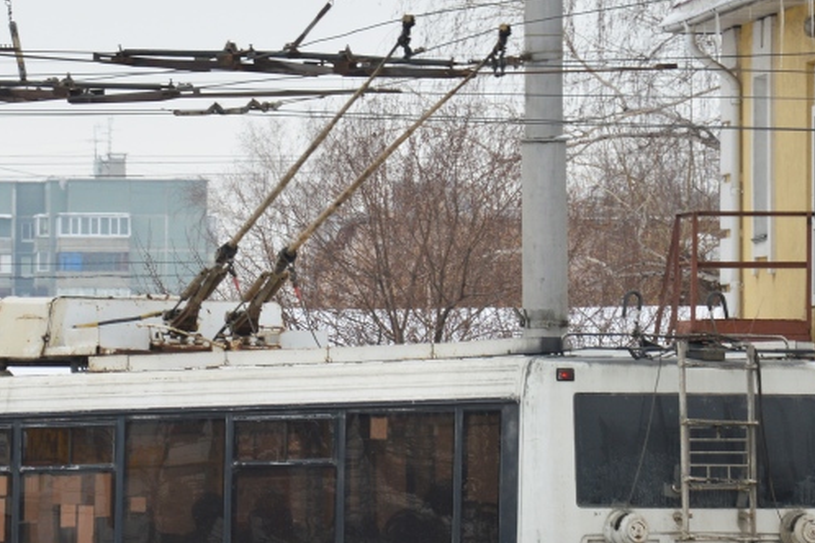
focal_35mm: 379
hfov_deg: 5.4
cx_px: 272
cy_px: 255
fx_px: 8584
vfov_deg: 3.6
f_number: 6.3
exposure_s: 1/250
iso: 100
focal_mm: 105
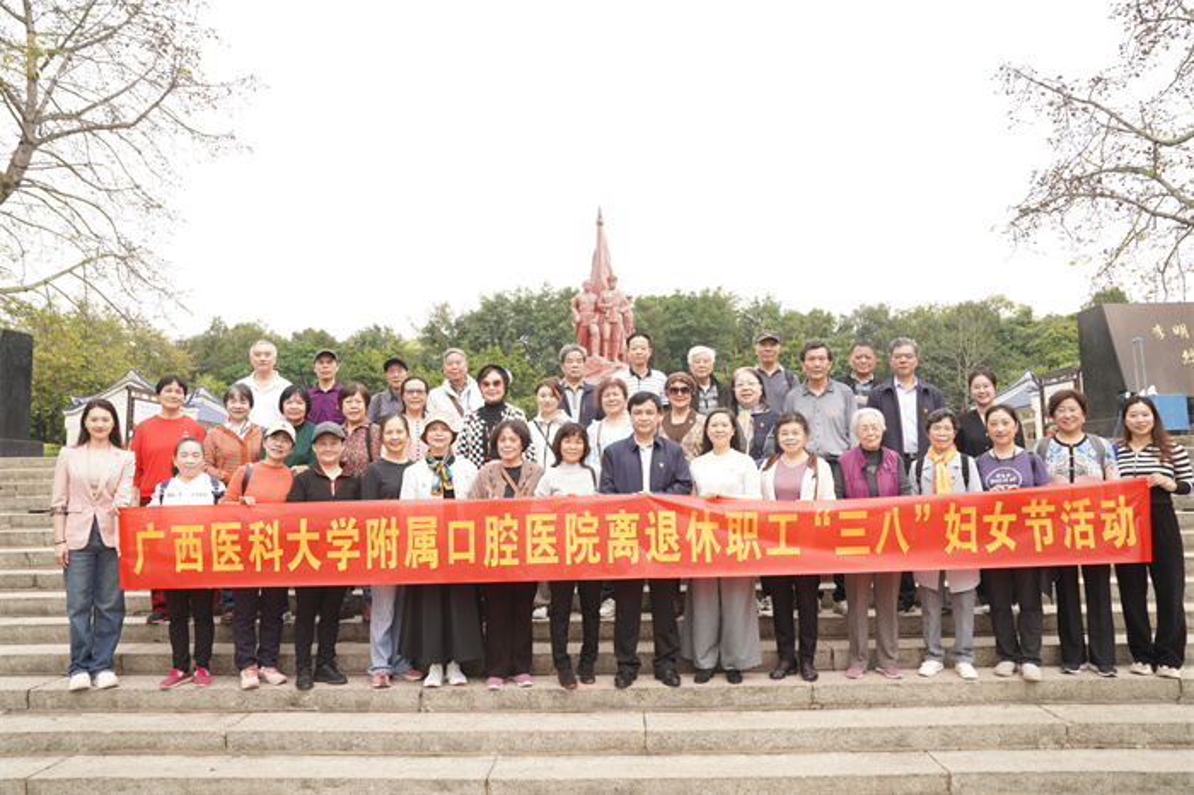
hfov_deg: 67.4
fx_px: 895
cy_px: 398
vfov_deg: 47.9
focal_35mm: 27
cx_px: 597
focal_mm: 27
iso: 500
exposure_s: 1/80
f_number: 6.3
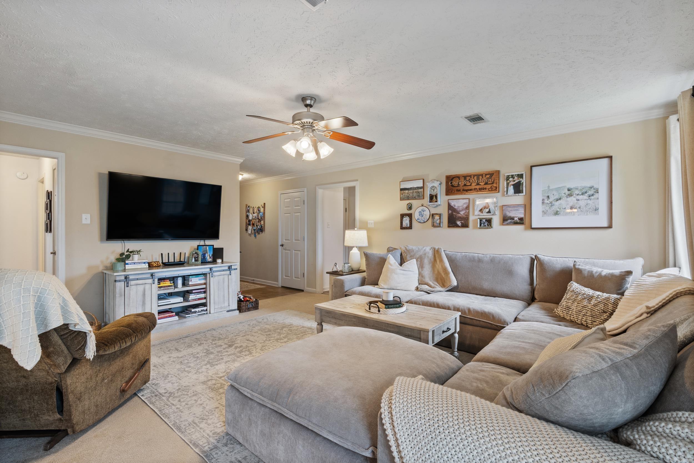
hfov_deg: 95.0
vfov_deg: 72.1
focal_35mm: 16
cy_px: 232
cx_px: 347
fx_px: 318
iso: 250
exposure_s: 1/1.25
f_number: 9
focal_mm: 11
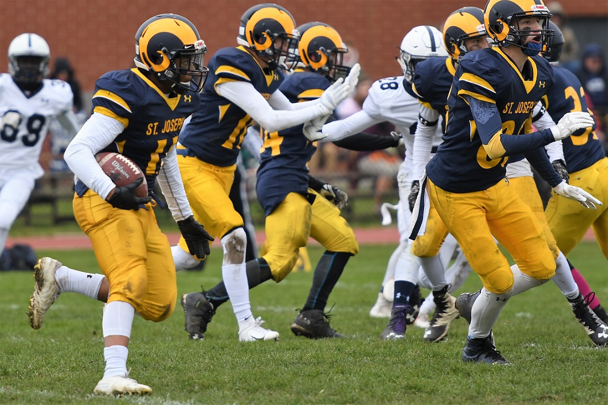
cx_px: 304
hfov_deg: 7.0
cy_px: 202
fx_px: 4940
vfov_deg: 4.7
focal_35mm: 292
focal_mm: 195
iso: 360
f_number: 2.8
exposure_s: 1/1000
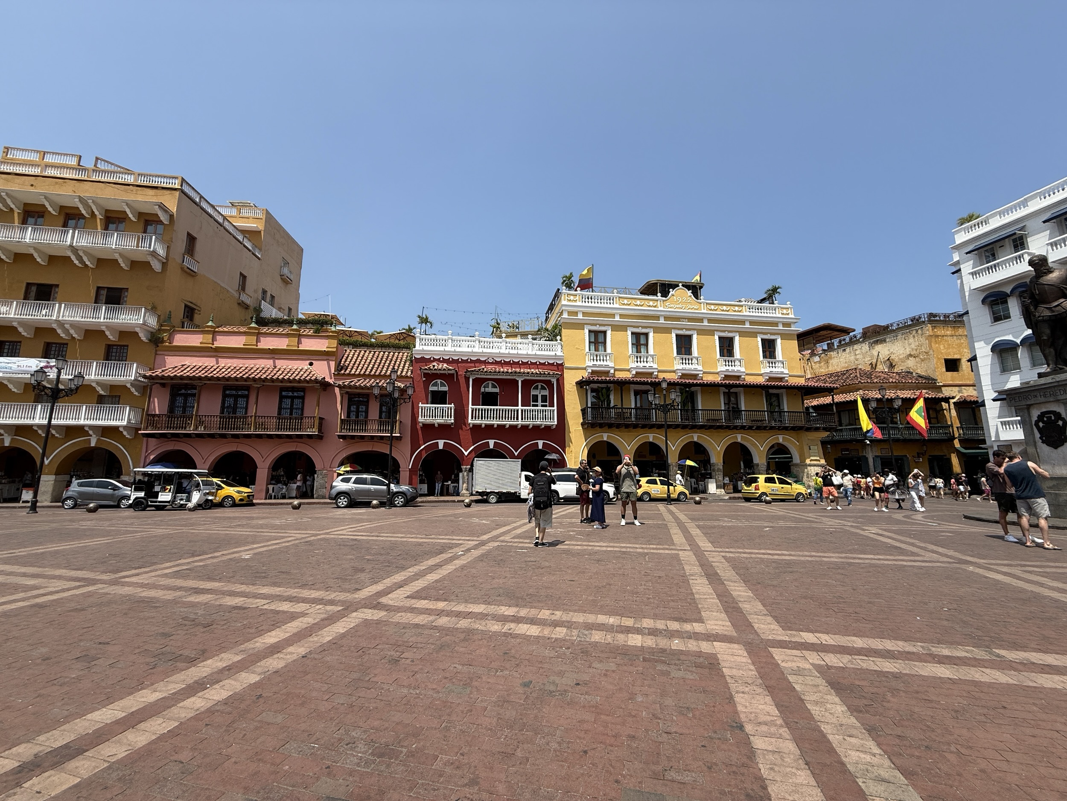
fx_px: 432
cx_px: 534
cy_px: 400
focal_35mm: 14
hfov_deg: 102.1
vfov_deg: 85.7
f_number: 2.2
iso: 50
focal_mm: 2.22
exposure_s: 1/2165
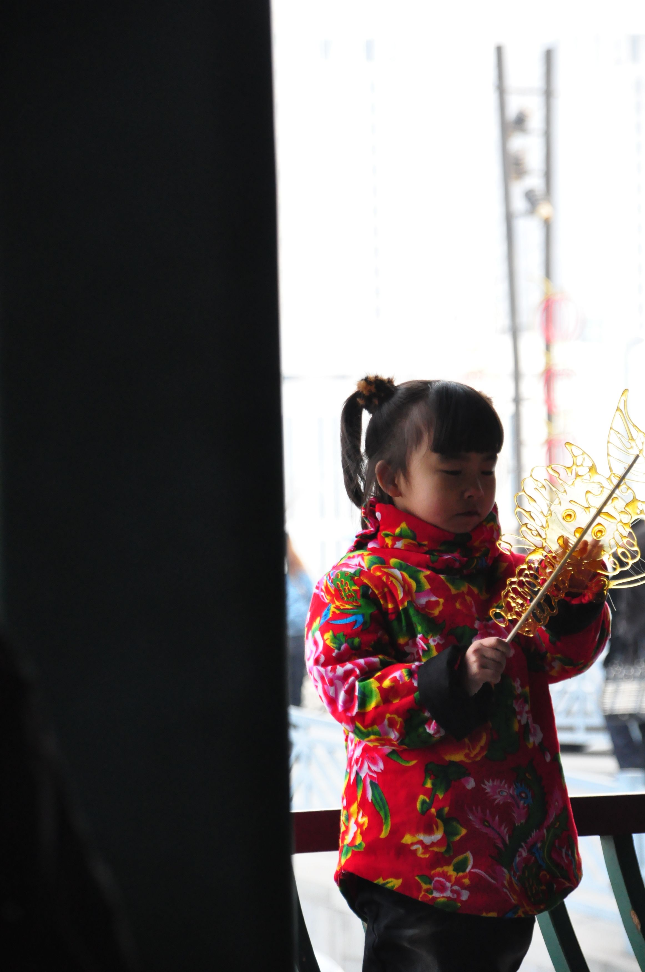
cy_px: 486
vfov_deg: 11.0
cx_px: 322
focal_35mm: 188
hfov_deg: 7.3
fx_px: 5053
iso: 1600
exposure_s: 1/640
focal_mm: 125
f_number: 5.6
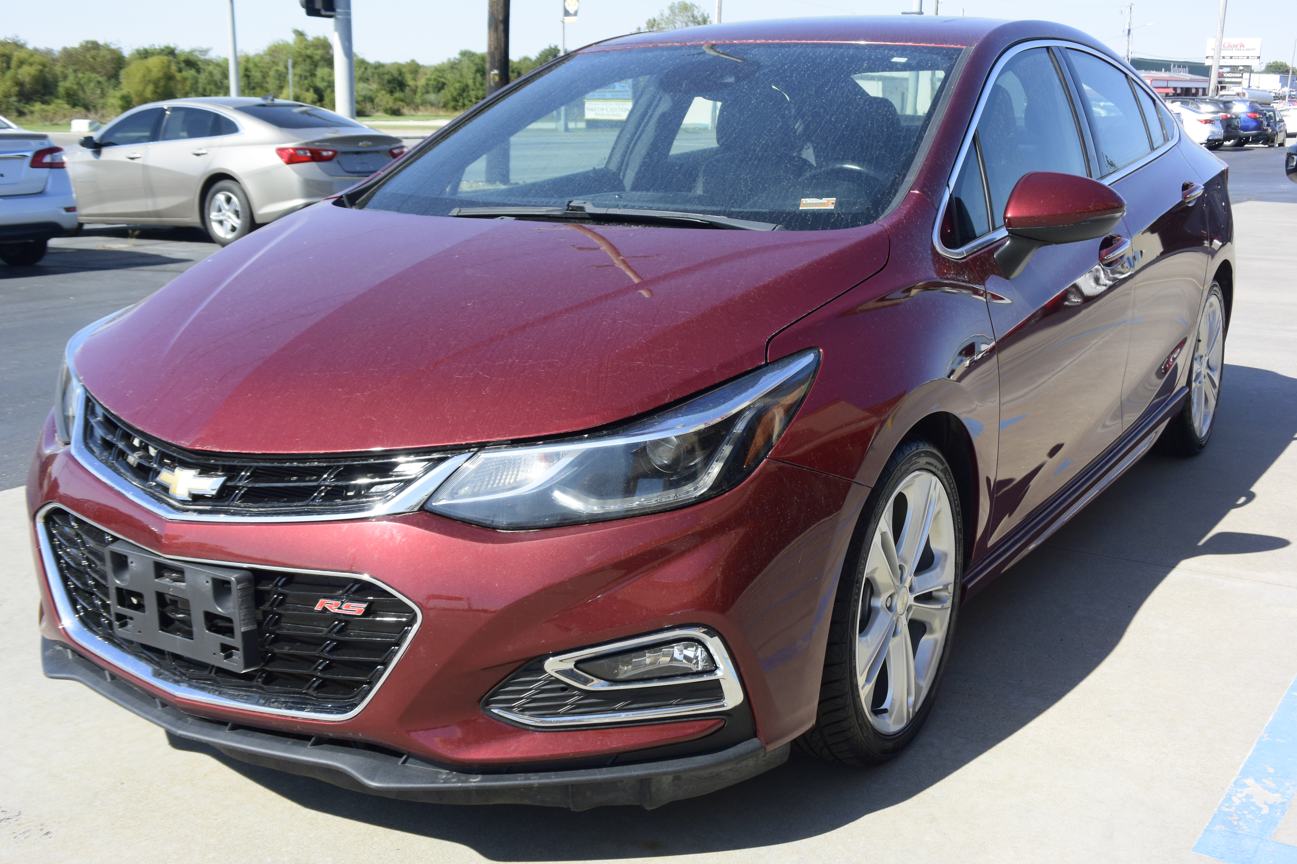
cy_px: 432
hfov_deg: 50.7
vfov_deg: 35.1
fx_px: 1369
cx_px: 648
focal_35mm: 38
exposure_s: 1/500
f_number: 4.5
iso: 160
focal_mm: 14.3
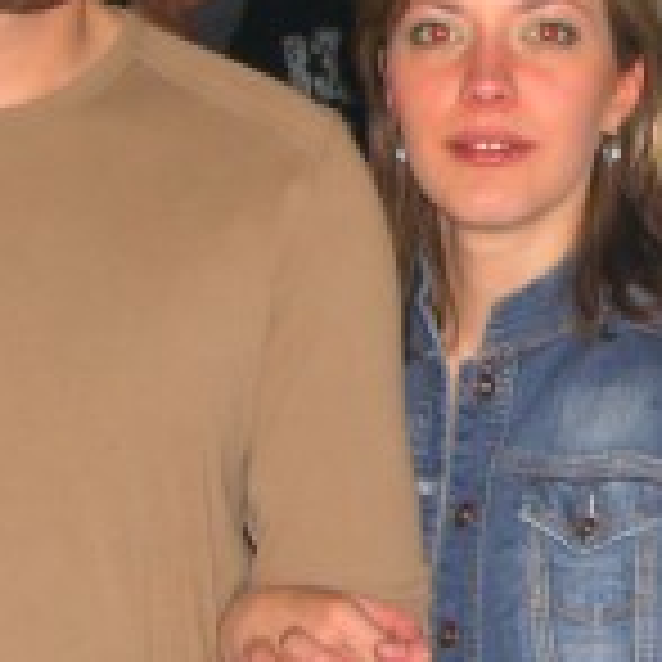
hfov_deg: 12.4
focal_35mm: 137
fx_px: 2964
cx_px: 829
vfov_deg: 12.7
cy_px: 239
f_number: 2.8
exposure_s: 1/60
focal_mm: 7.9
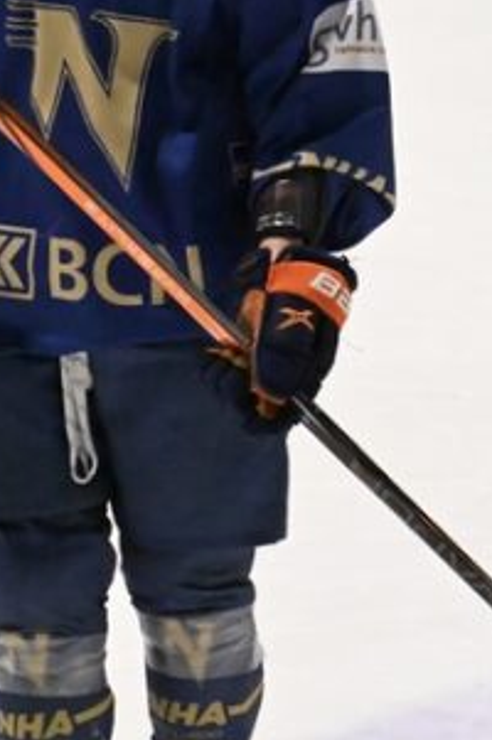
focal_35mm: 562
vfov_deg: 3.7
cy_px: 205
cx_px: 630
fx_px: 11547
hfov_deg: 2.4
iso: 16000
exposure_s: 1/4000
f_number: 5
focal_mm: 110
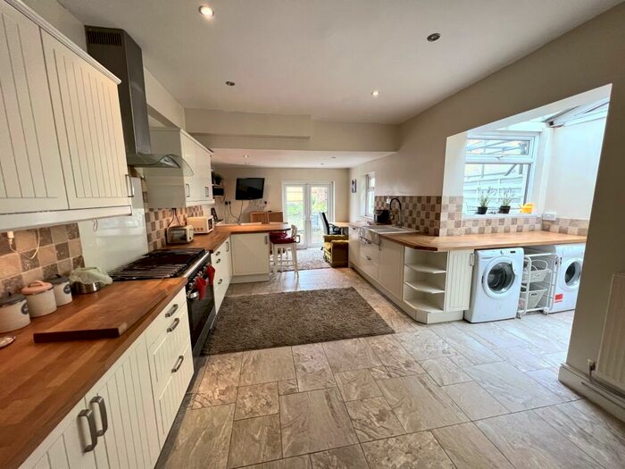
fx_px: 235
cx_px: 312
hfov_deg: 106.2
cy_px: 234
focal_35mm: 13
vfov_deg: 89.9
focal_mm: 1.57
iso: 160
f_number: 1.8
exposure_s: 1/100
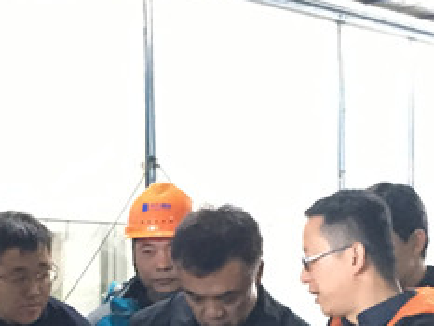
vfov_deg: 12.9
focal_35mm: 112
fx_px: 1405
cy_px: 394
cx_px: 205
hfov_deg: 17.6
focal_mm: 4.15
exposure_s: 1/17
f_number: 2.2
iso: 320
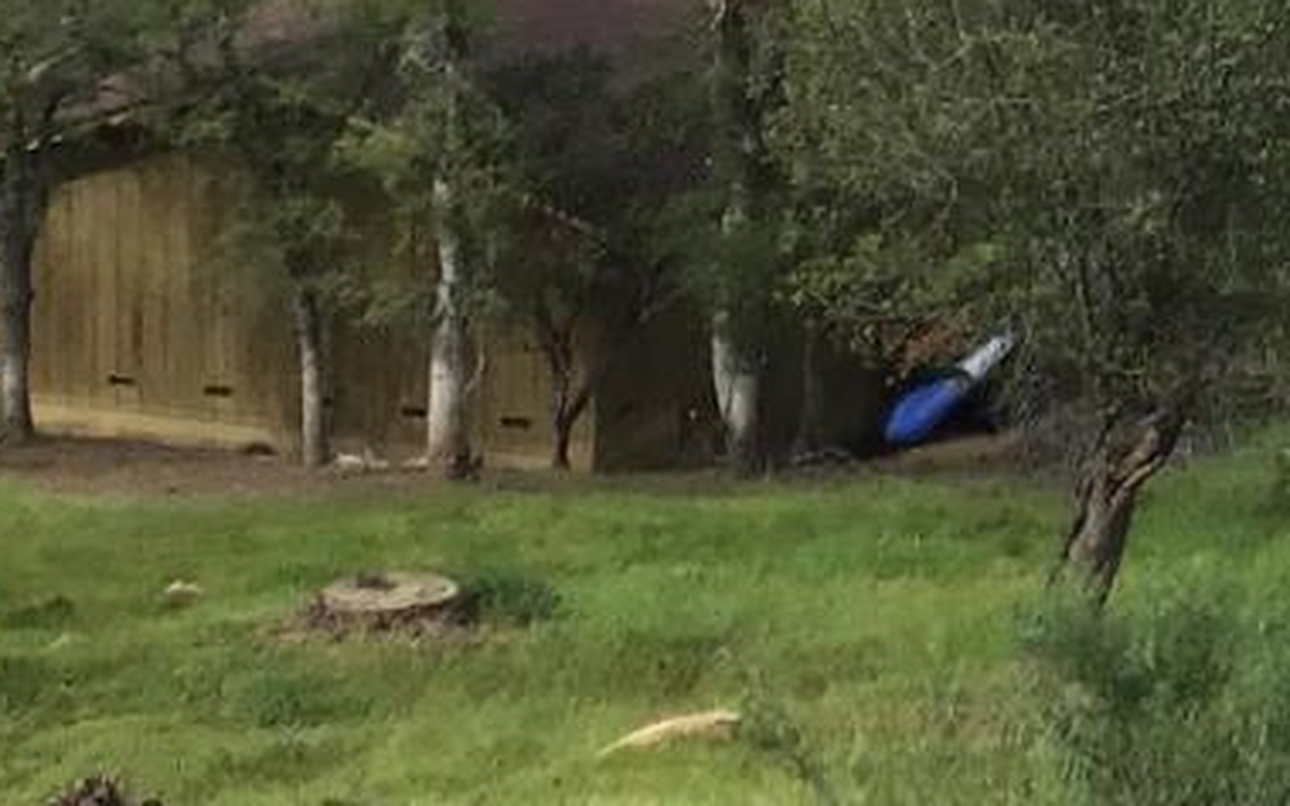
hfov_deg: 14.9
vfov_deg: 9.2
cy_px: -1036
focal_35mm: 130
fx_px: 4571
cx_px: 1961
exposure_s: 1/1274
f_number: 2.4
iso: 25
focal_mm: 3.3
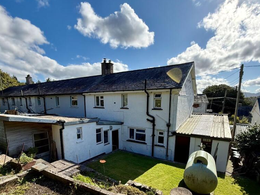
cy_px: 129
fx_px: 143
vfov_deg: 66.9
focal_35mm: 19
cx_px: 131
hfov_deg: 84.7
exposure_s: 1/1259
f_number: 2.2
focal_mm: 2.22
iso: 64
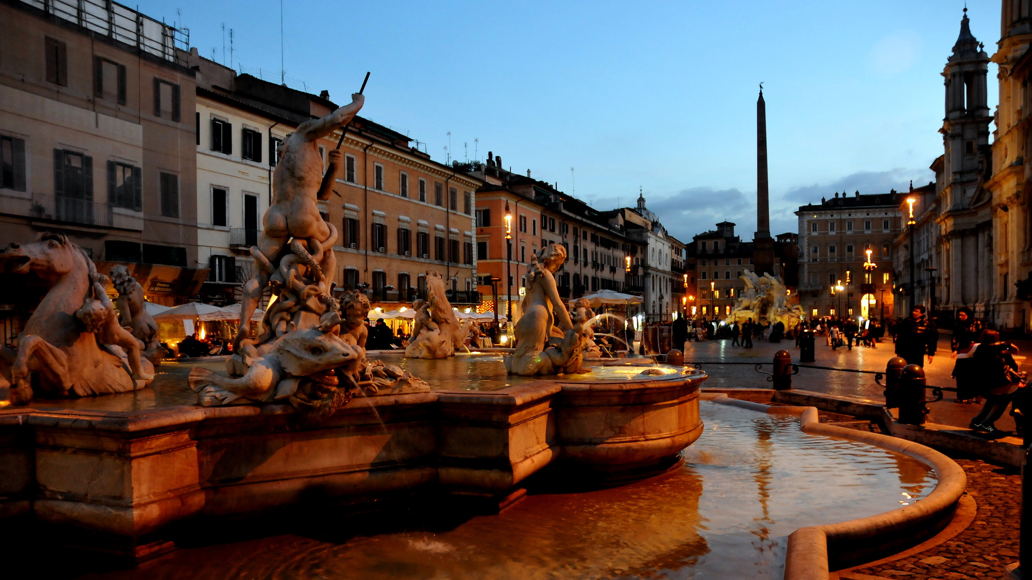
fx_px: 794
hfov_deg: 66.1
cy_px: 337
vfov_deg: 40.1
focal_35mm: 29
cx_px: 508
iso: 1000
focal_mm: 18
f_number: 3.5
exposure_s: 1/10
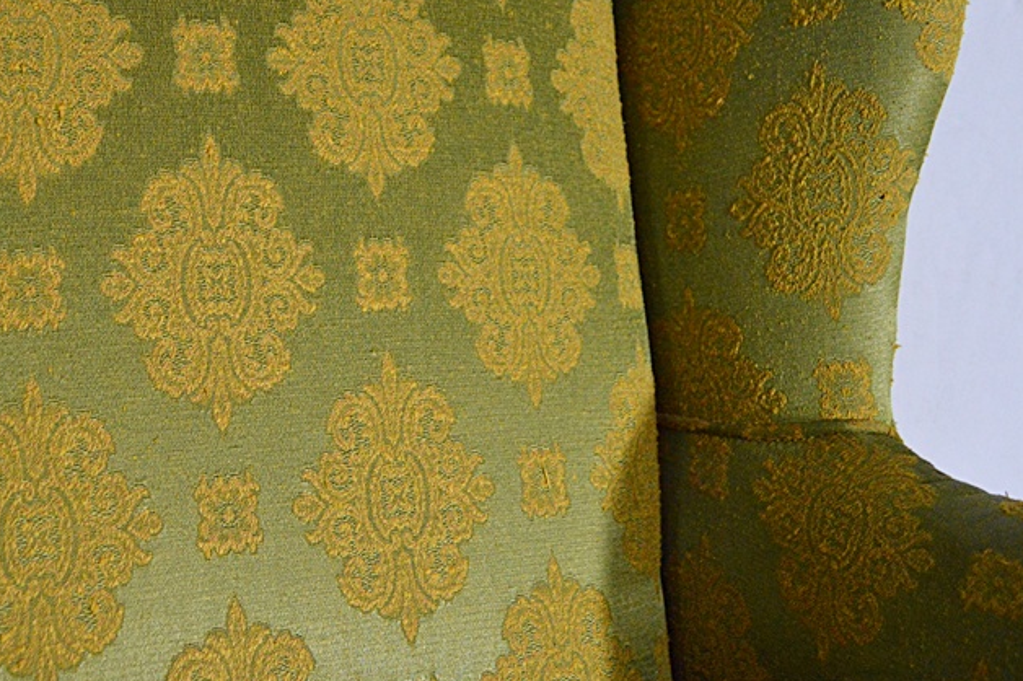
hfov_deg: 44.6
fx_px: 1221
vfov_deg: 30.9
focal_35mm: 43
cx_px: 316
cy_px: 226
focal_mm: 18
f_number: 3.5
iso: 2200
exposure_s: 1/60
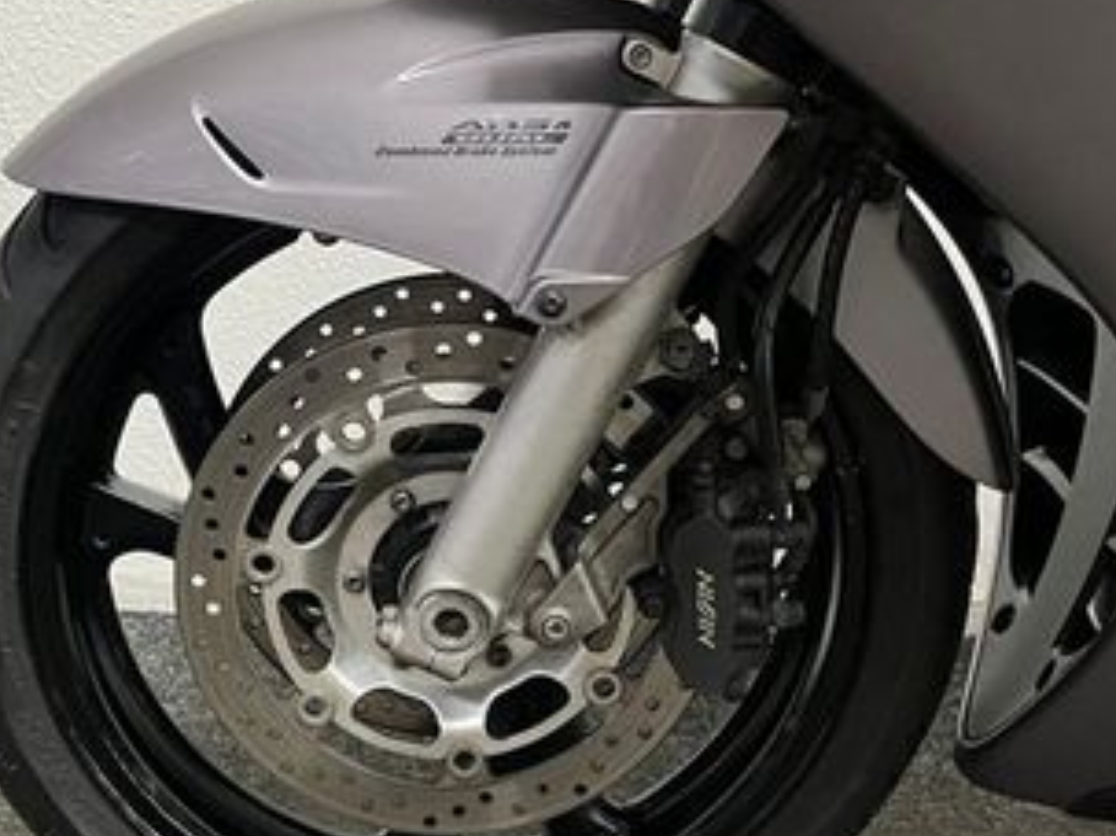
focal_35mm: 55
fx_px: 1772
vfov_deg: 26.5
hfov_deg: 34.9
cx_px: 482
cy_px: 475
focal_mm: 5.1
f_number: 1.6
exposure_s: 1/50
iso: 320
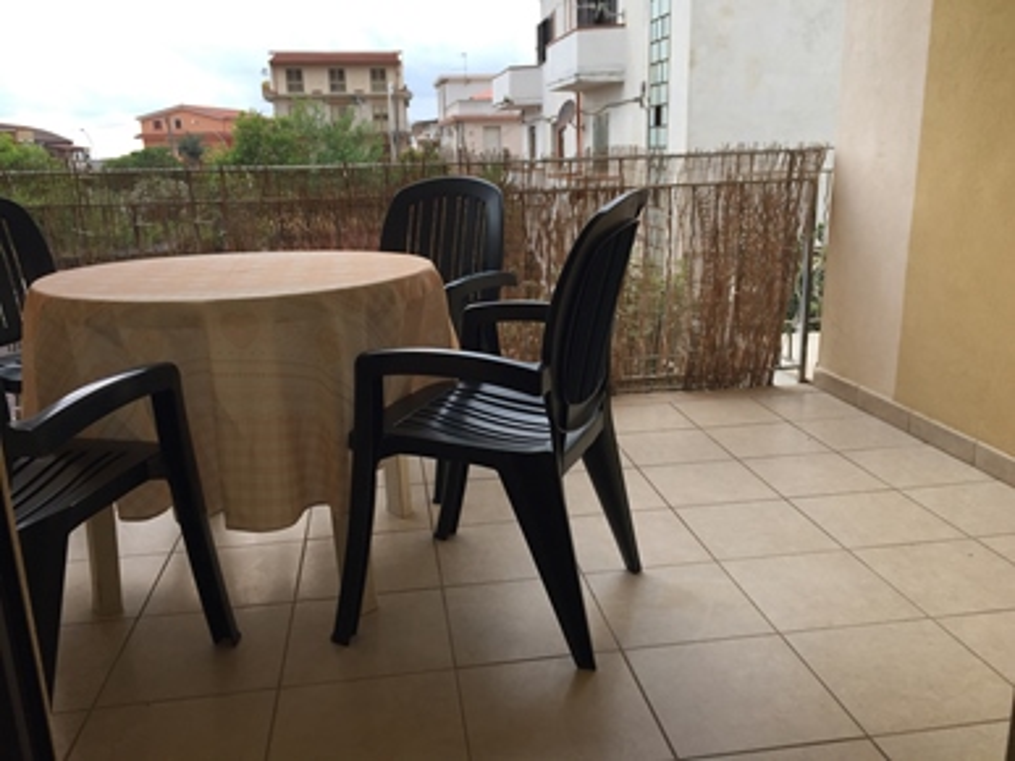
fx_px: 850
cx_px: 508
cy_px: 380
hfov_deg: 61.7
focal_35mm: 29
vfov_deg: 48.2
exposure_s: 1/542
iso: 32
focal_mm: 4.15
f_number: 2.2
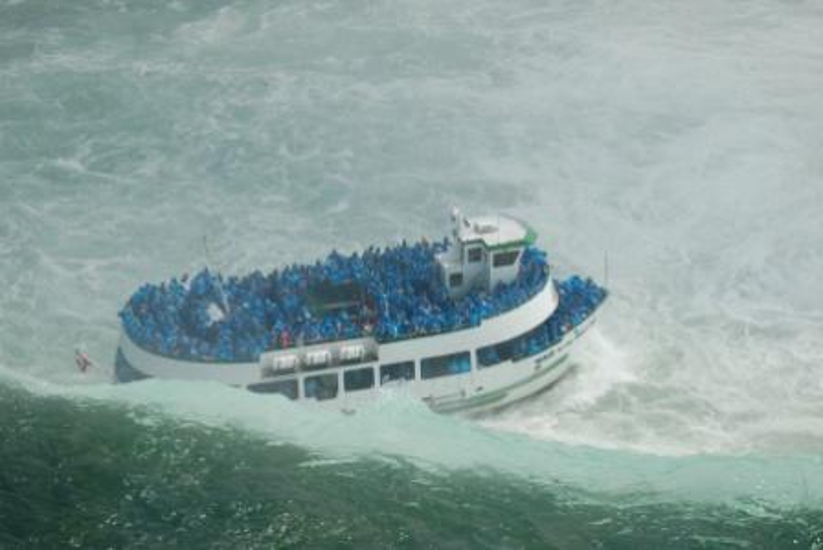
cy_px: 275
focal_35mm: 120
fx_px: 2744
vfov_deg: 11.4
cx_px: 412
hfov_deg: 17.1
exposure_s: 1/800
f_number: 7.1
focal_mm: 80
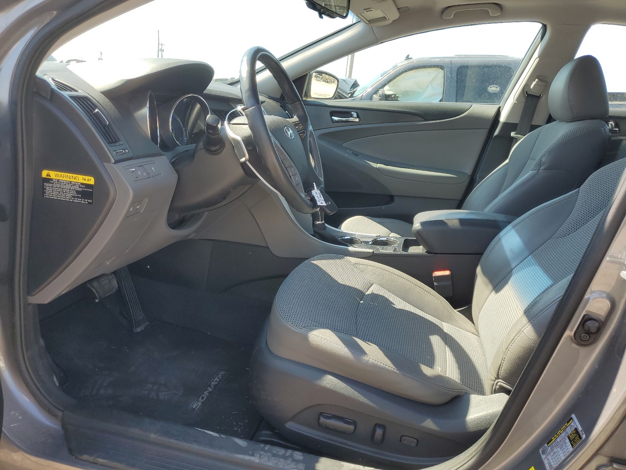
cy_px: 235
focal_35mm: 26
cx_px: 313
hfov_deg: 67.3
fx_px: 470
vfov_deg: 53.1
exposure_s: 1/588
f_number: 1.5
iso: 50
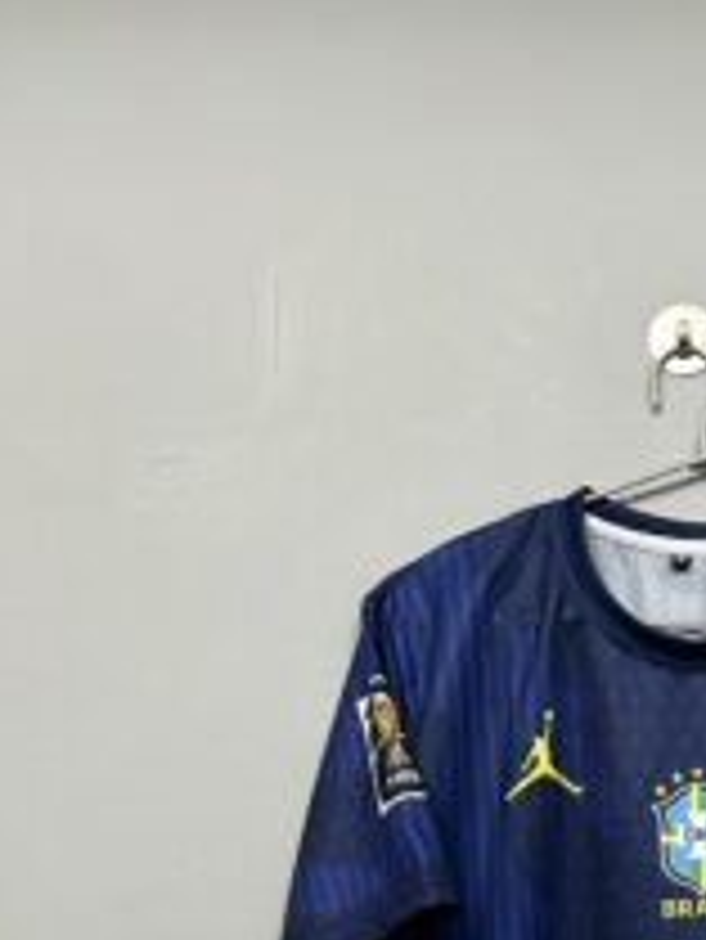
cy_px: 956
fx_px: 1576
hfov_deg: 24.1
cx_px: 706
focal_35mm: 58
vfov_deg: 30.7
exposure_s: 1/50
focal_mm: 5.7
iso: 160
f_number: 1.5
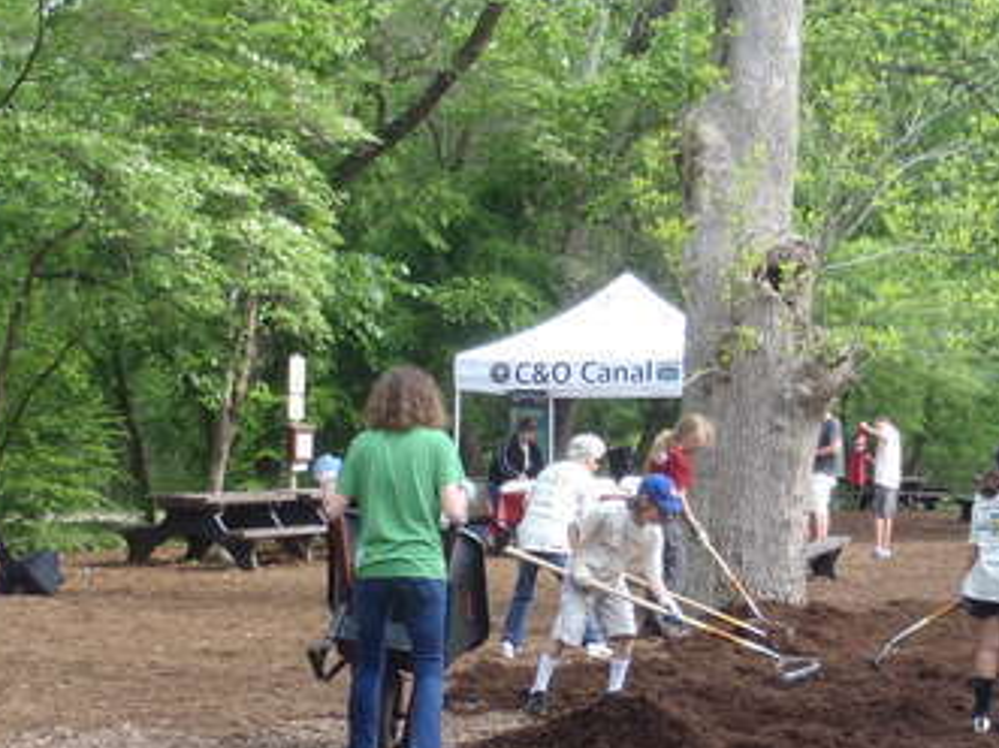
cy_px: 603
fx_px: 2510
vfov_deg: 16.8
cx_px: 634
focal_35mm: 87
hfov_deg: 22.5
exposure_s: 1/50
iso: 80
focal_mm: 6.45
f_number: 4.5
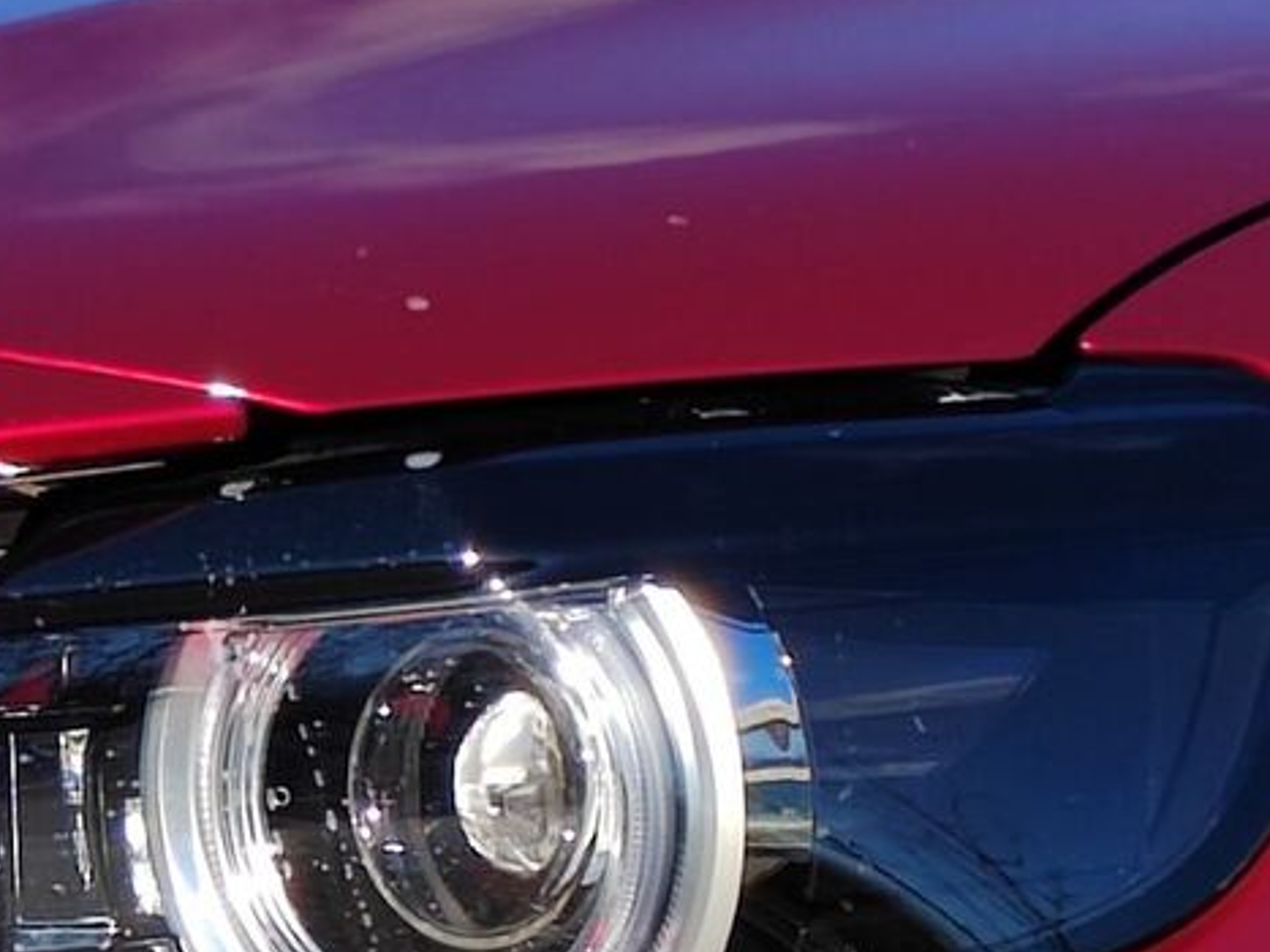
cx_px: -645
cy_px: 702
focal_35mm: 222
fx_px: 8143
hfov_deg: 8.7
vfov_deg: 6.7
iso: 100
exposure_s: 1/1009
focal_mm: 5.52
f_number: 1.9
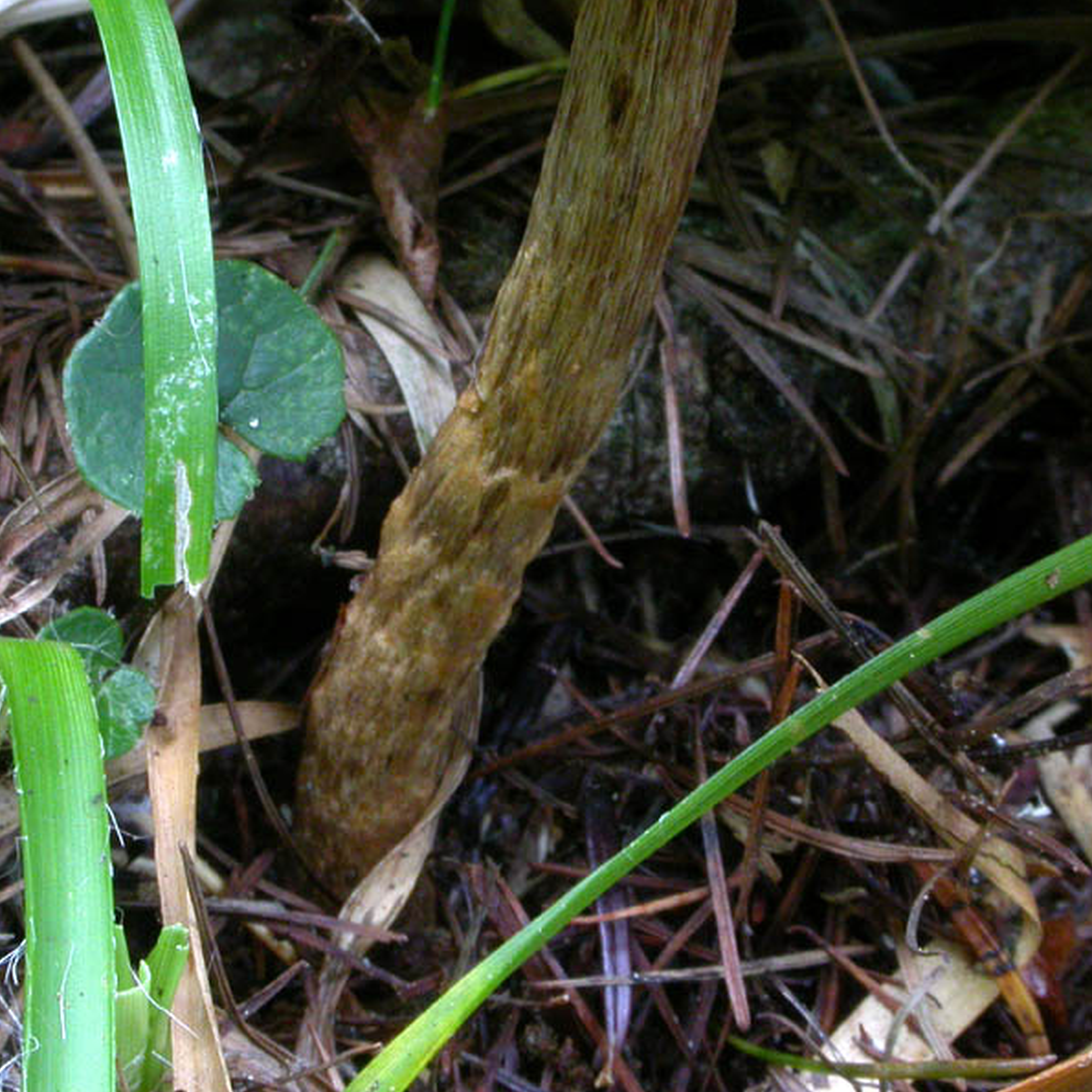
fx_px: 6531
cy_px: 547
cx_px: 497
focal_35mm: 183
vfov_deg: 9.6
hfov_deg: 9.6
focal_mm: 32
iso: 200
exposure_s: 1/4
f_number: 14.5
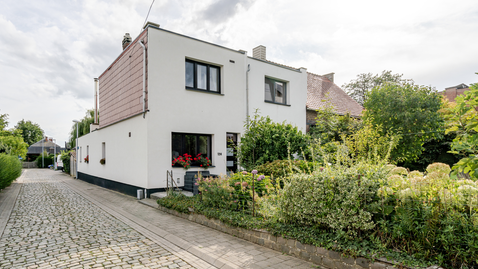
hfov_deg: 86.3
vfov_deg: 55.8
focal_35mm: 20
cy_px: 128
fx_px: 253
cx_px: 214
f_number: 11
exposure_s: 1/250
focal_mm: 16
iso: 250
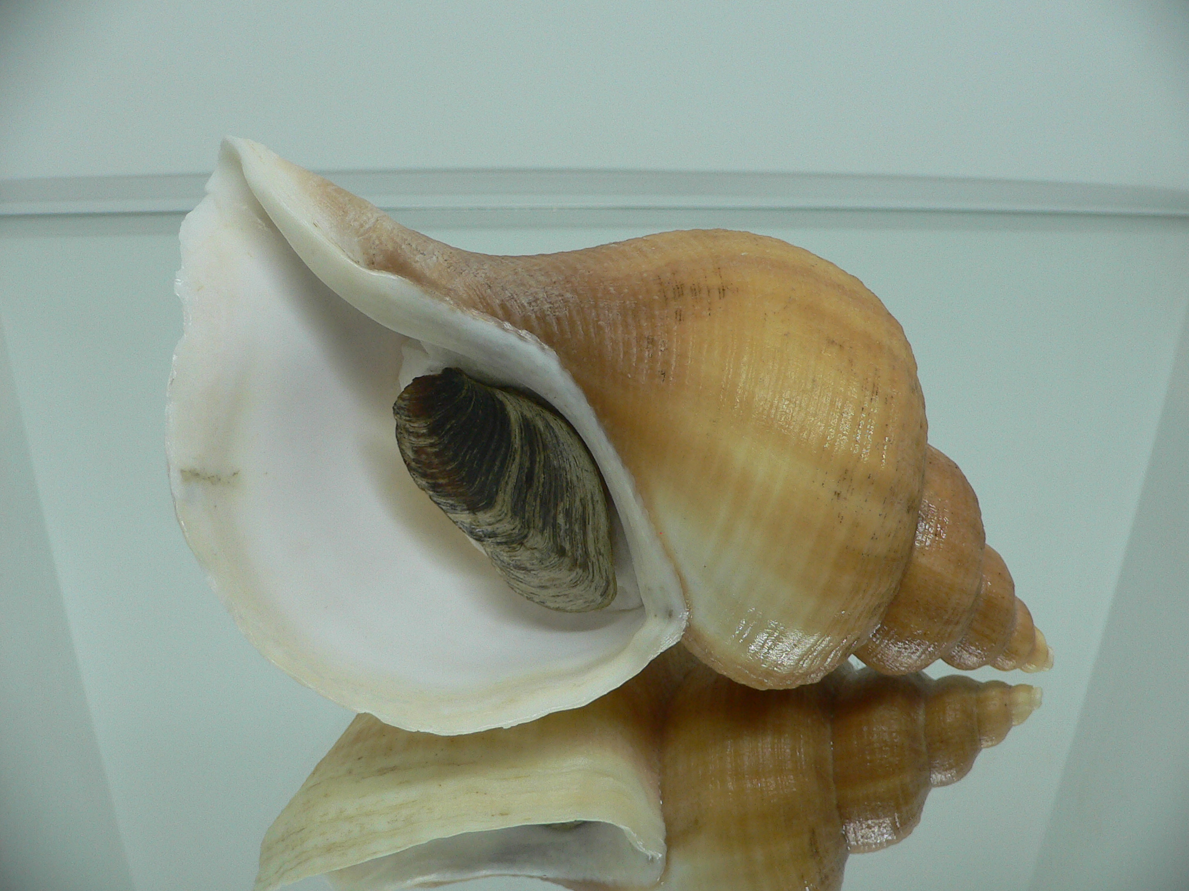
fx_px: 1202
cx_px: 594
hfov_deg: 52.6
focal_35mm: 35
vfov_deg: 40.7
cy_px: 446
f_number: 2.8
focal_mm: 4.6
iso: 100
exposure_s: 1/60
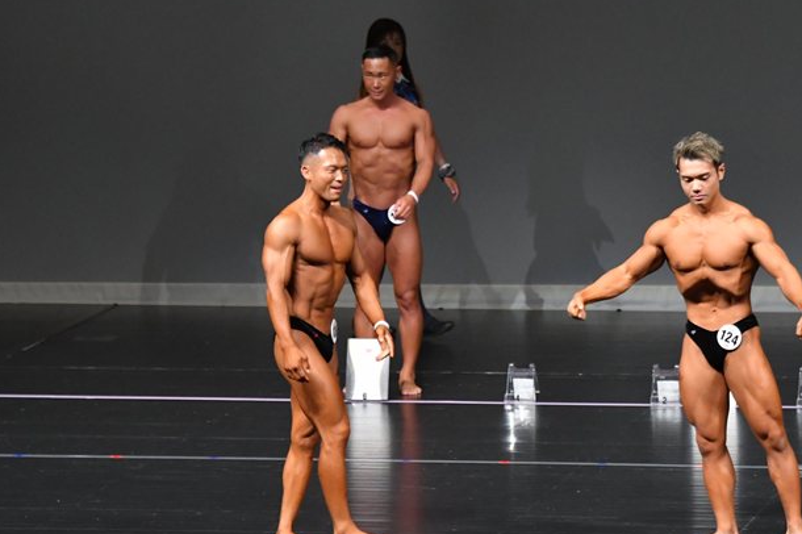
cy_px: 324
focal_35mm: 286
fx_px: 6368
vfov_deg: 4.8
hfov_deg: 7.2
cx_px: 440
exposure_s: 1/400
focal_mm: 150
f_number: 5.6
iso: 5000
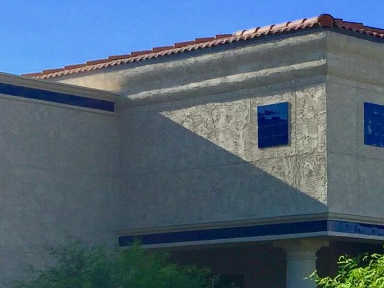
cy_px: 341
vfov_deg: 11.5
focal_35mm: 127
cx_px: 486
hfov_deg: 14.9
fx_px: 1409
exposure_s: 1/1721
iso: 32
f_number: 2.2
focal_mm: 4.15
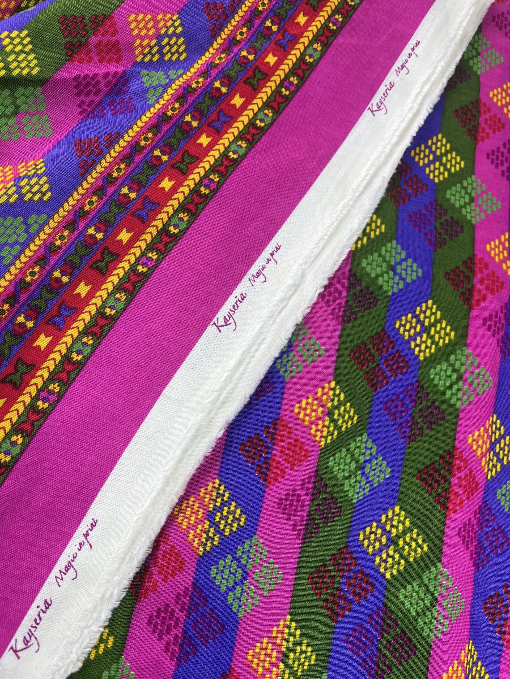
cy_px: 340
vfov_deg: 67.3
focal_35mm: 26
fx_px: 511
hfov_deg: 53.1
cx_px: 255
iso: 40
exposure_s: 1/169
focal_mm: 5.1
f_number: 1.6
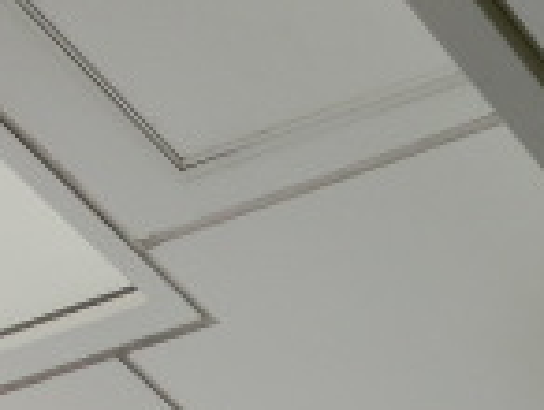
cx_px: 1185
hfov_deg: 12.9
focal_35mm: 127
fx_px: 1999
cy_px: 548
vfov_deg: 11.4
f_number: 3.7
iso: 80
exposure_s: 1/125
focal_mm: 5.2
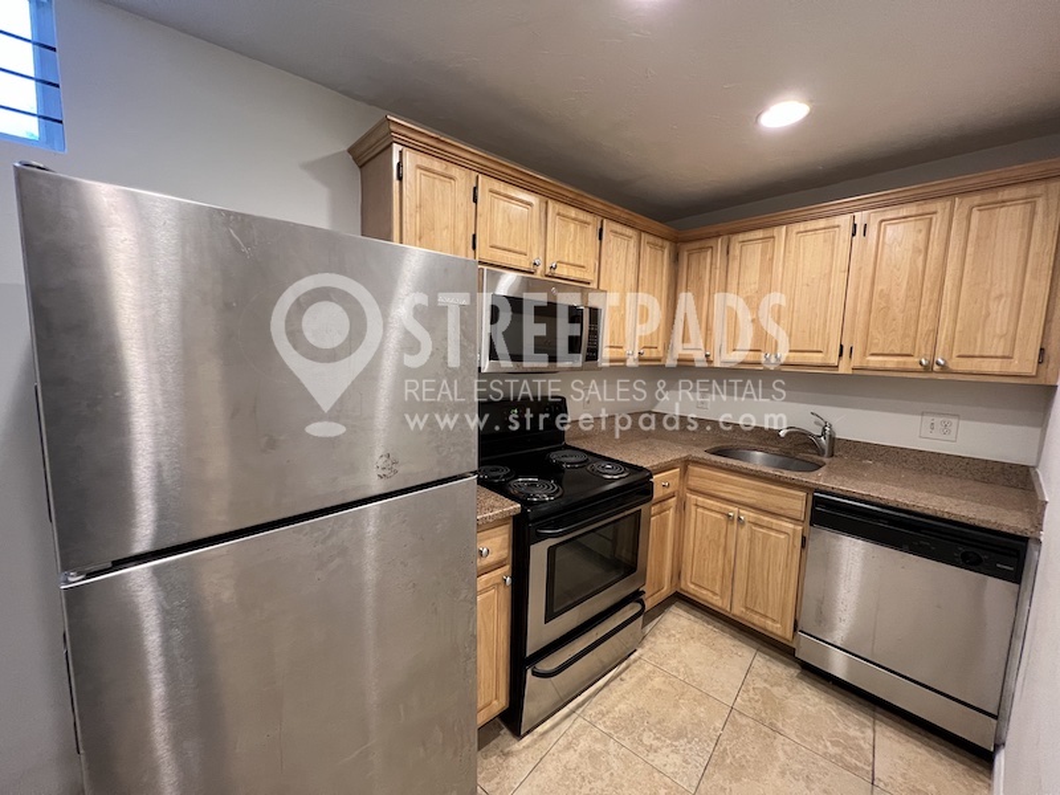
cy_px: 398
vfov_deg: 89.9
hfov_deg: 106.2
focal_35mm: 13
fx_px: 398
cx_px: 530
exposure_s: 1/60
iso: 320
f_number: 1.8
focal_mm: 1.57
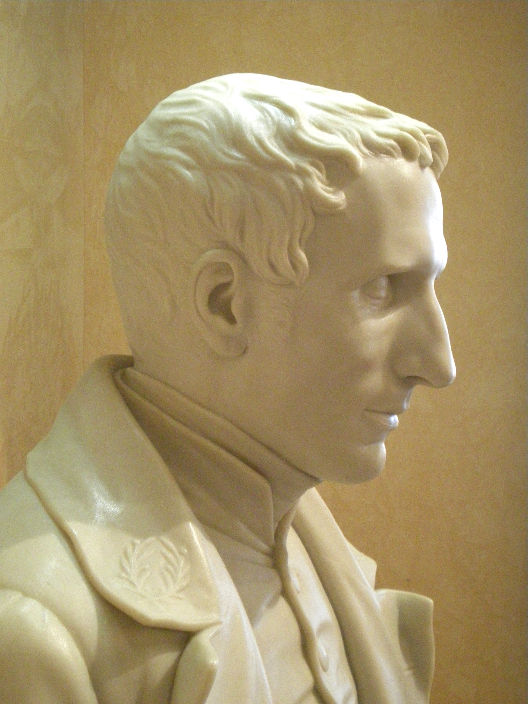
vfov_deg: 29.8
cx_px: 264
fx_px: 1322
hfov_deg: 22.6
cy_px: 352
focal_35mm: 65
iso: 800
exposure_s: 1/25
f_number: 4.4
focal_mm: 11.3
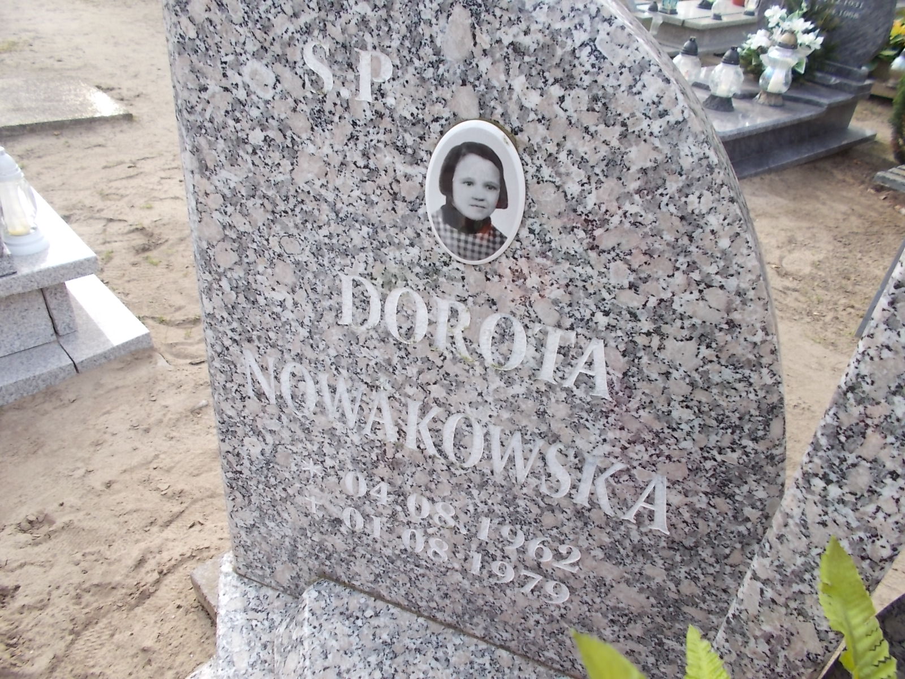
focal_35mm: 26
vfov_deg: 53.1
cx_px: 452
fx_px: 680
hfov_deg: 67.3
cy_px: 340
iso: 80
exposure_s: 1/125
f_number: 3.2
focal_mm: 4.6
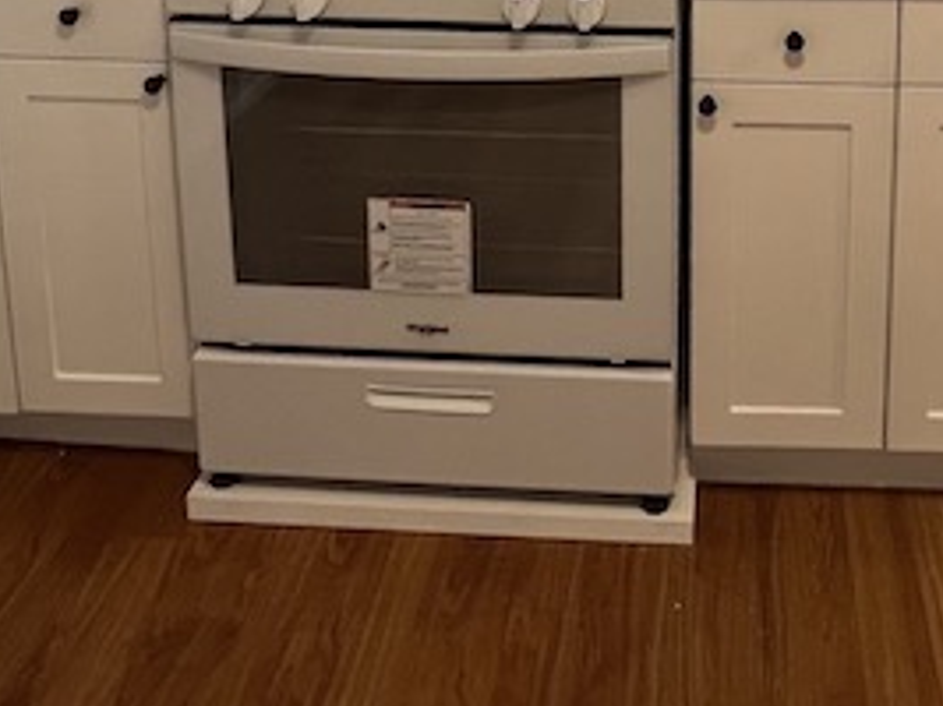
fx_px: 1062
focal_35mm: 39
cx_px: 724
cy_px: -268
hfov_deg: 45.9
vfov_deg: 28.4
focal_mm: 1.57
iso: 160
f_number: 1.8
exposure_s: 1/60
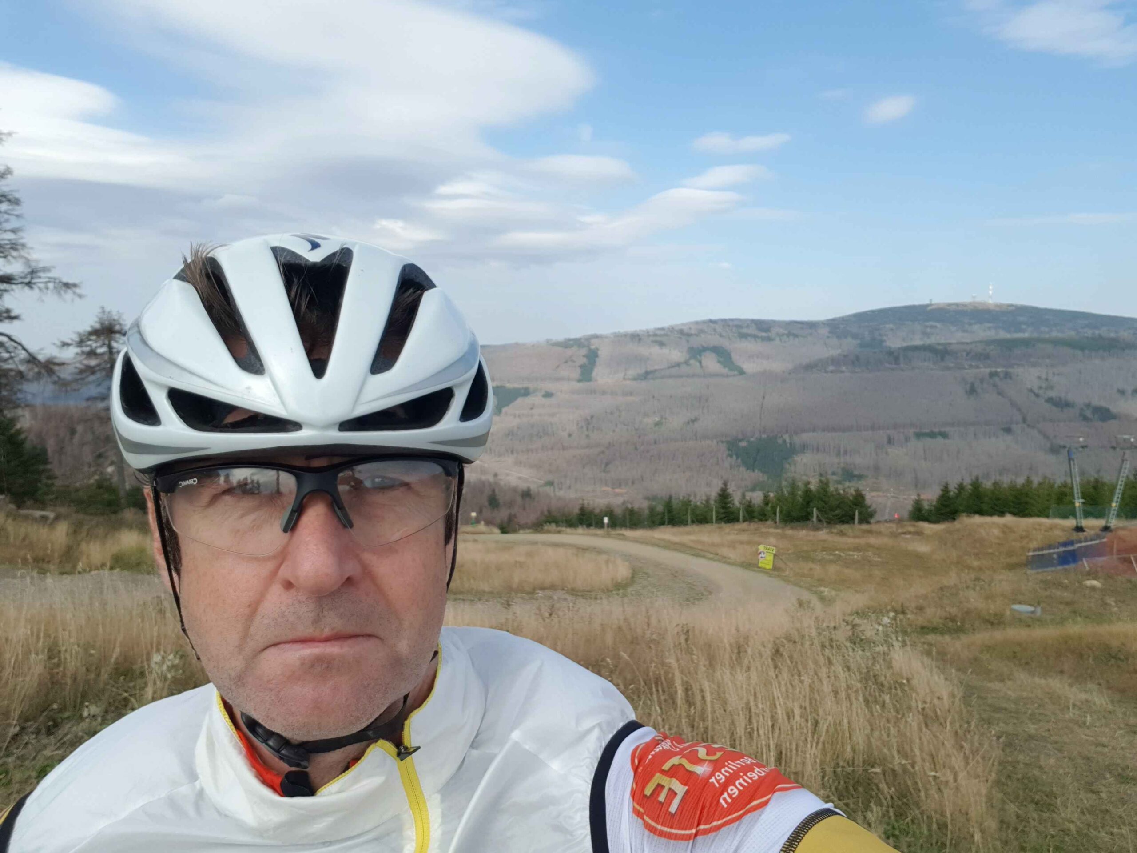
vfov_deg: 54.9
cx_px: 568
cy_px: 426
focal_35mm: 25
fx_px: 821
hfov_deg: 69.4
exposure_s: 1/1316
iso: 40
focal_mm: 2.95
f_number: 1.7
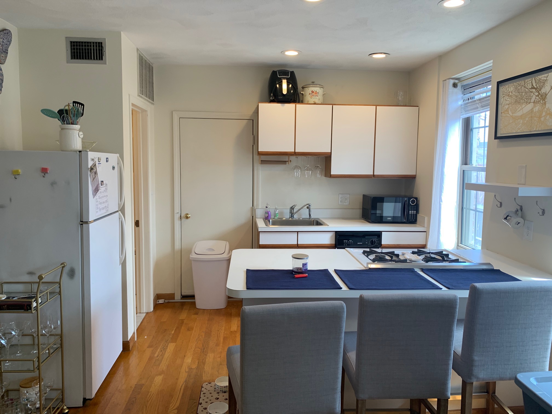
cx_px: 276
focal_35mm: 26
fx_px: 415
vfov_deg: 53.1
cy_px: 207
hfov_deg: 67.3
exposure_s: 1/120
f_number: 1.8
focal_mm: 4.25
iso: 64
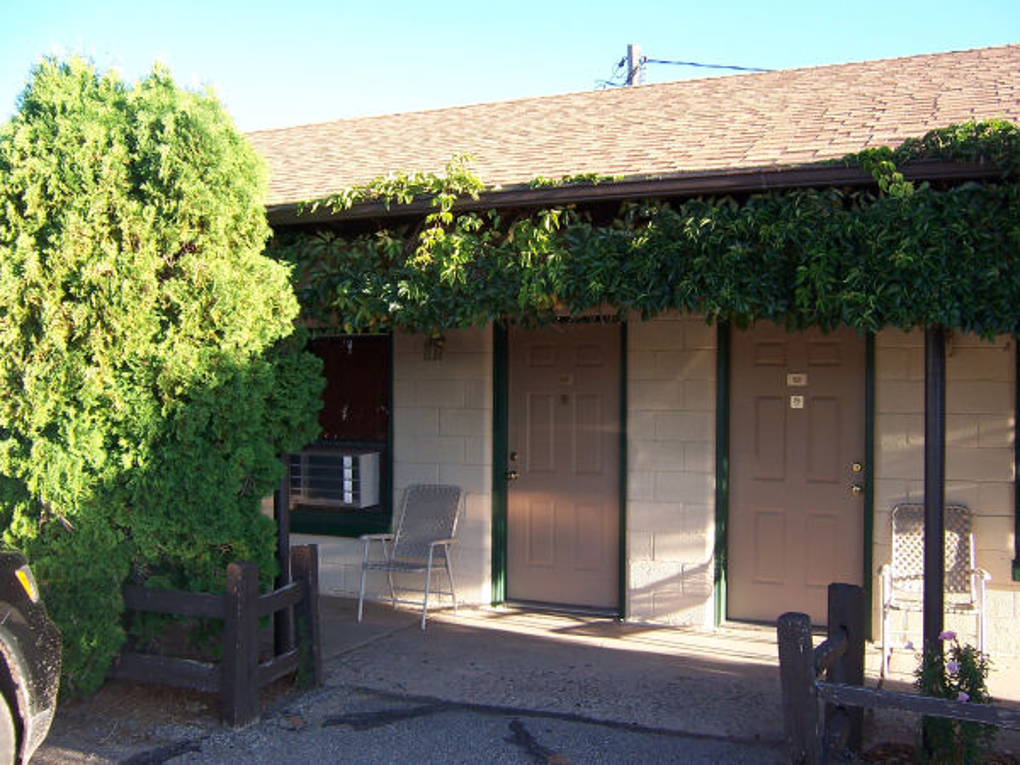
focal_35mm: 33
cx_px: 510
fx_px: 972
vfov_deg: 42.9
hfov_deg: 55.4
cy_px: 382
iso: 80
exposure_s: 1/125
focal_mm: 5.5
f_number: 3.4
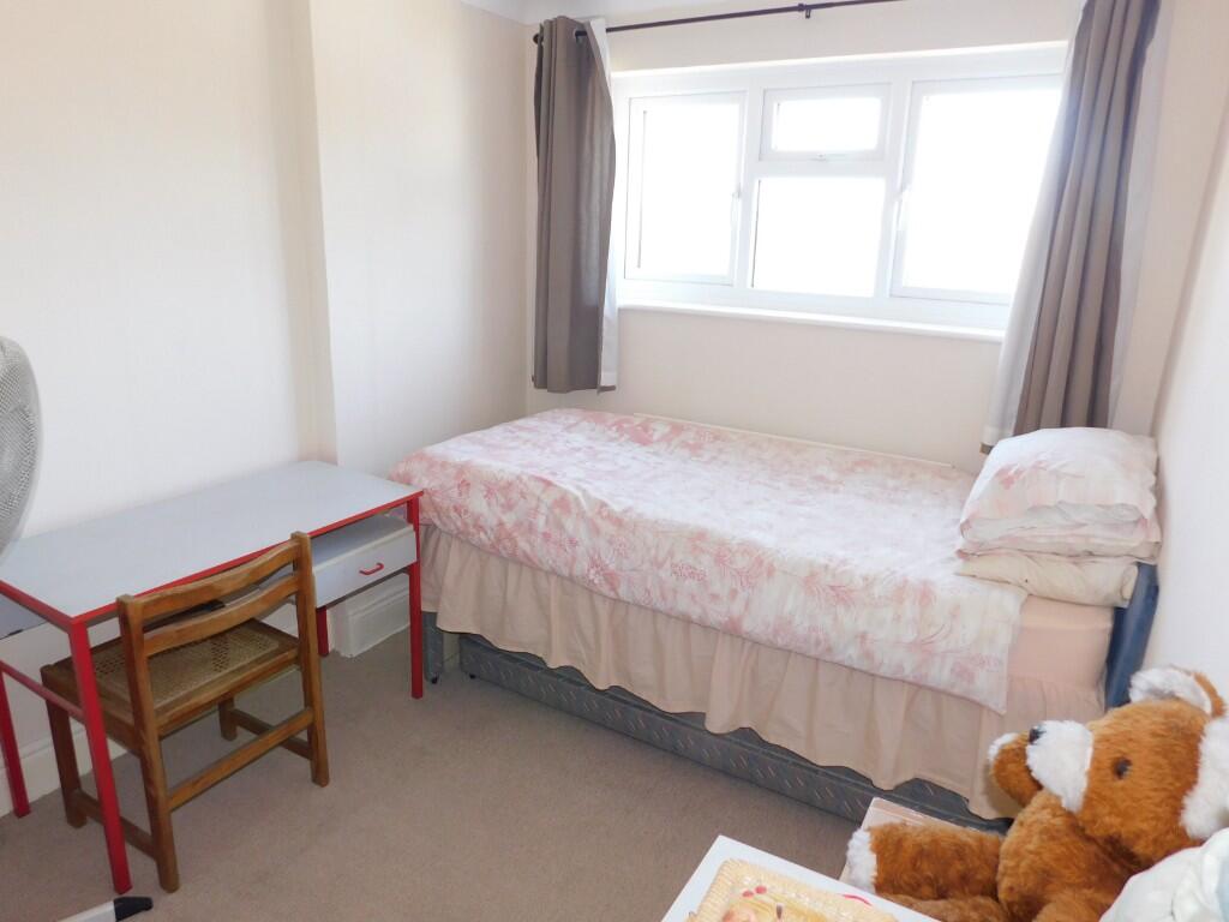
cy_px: 461
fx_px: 817
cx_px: 614
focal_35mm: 23
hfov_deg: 73.9
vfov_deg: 58.9
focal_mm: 4
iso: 160
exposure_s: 1/30
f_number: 3
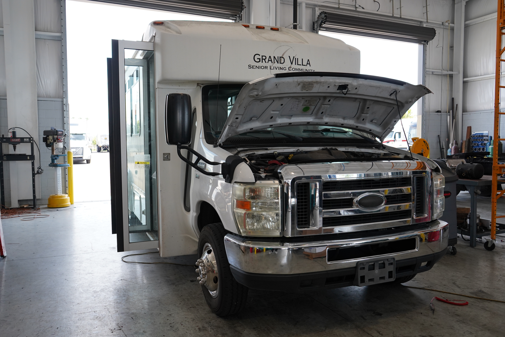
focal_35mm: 28
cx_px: 252
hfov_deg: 65.5
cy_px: 168
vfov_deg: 46.4
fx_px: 393
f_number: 5.6
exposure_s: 1/500
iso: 1000
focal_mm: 28
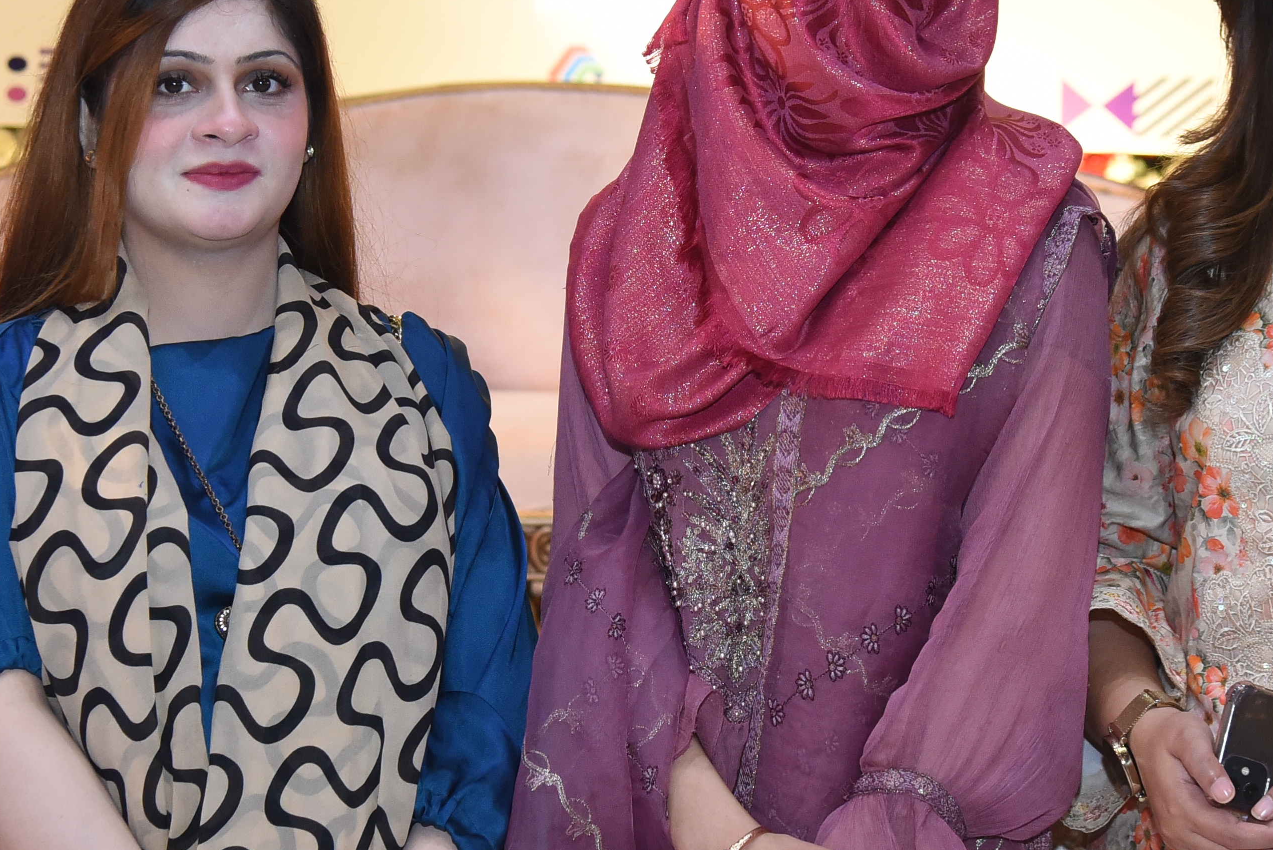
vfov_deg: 11.6
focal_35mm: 118
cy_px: 349
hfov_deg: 17.3
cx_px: 537
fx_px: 4174
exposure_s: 1/125
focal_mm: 50
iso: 2000
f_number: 4.5
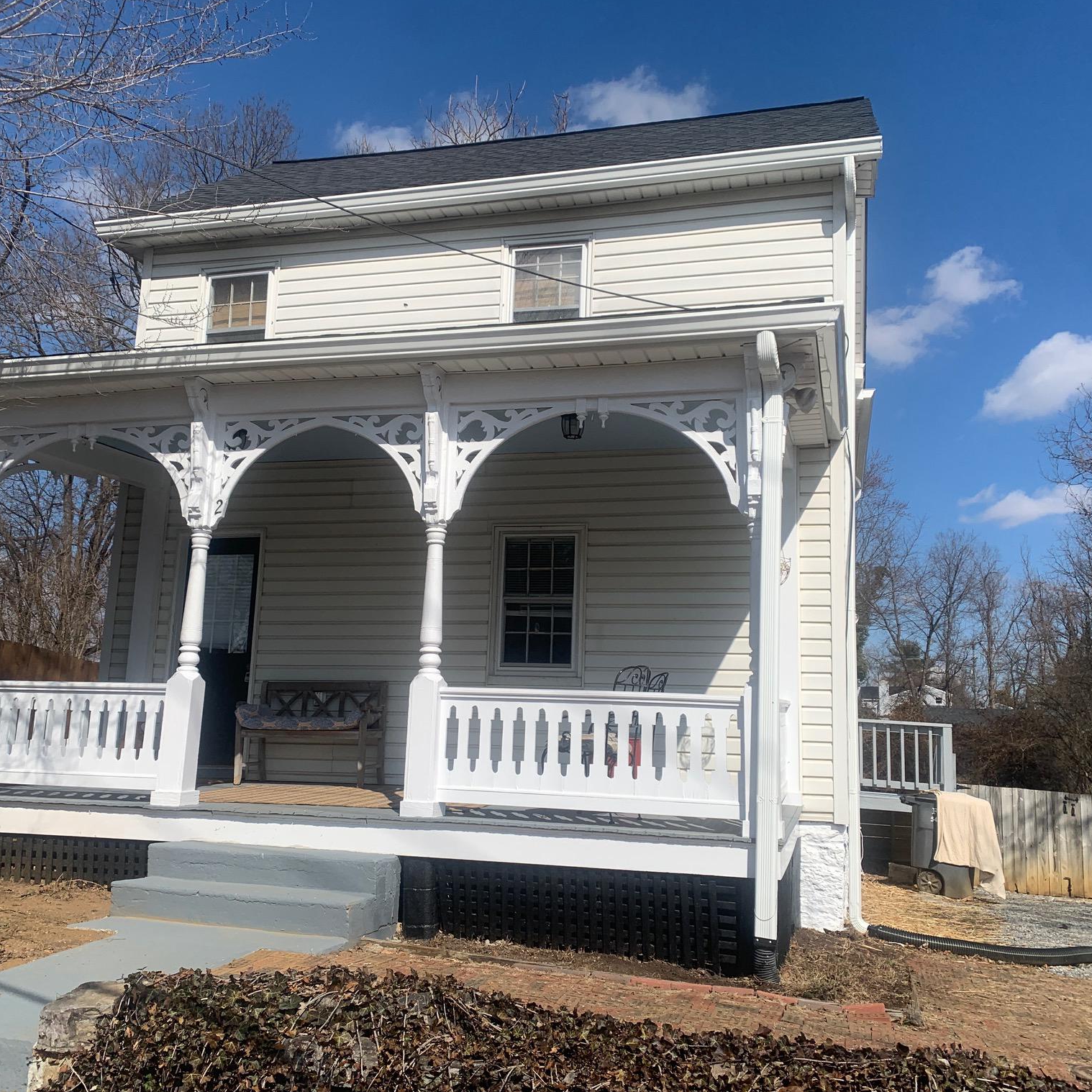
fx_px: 1106
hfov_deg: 52.5
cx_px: 539
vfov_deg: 52.5
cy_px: 548
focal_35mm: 31
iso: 25
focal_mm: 4.25
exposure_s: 1/4098
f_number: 1.8
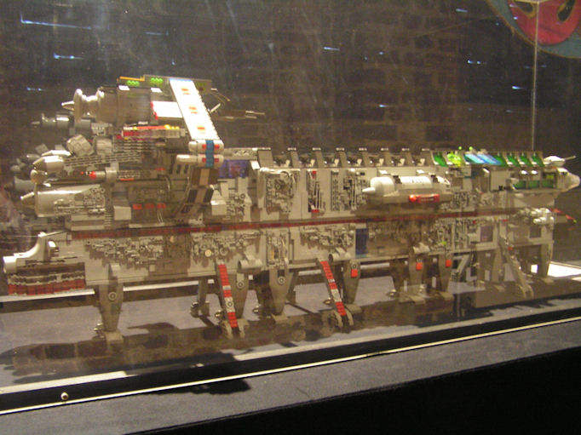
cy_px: 218
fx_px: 638
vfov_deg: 37.7
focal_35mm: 38
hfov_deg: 49.0
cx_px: 290
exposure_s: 1/2
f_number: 2.8
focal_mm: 6.3
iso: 200
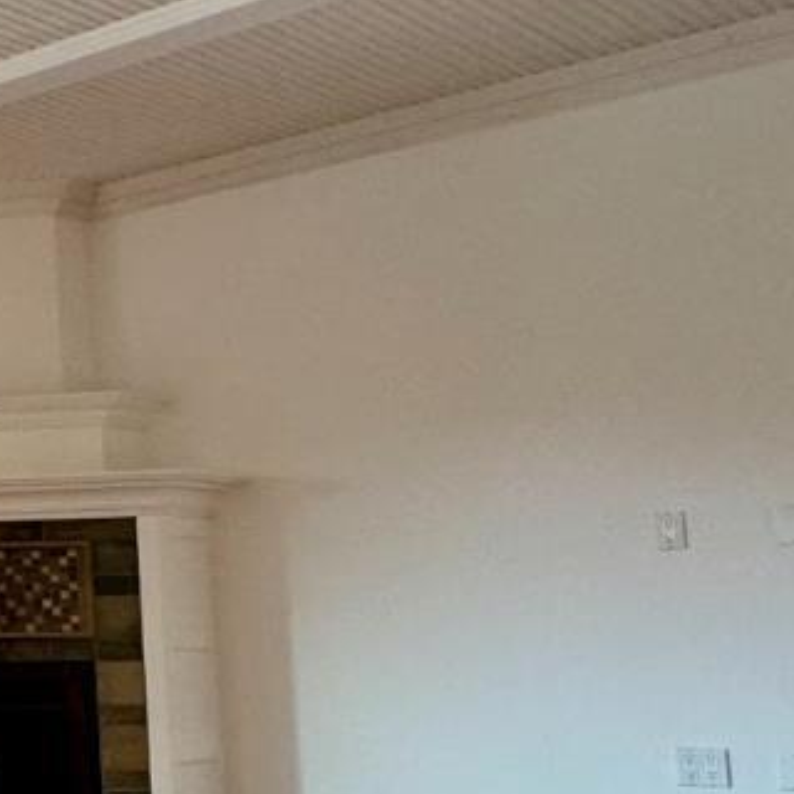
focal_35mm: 58
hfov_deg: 19.2
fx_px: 1505
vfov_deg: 29.3
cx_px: -757
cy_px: 542
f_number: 2.2
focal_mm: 2.22
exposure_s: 1/120
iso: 160
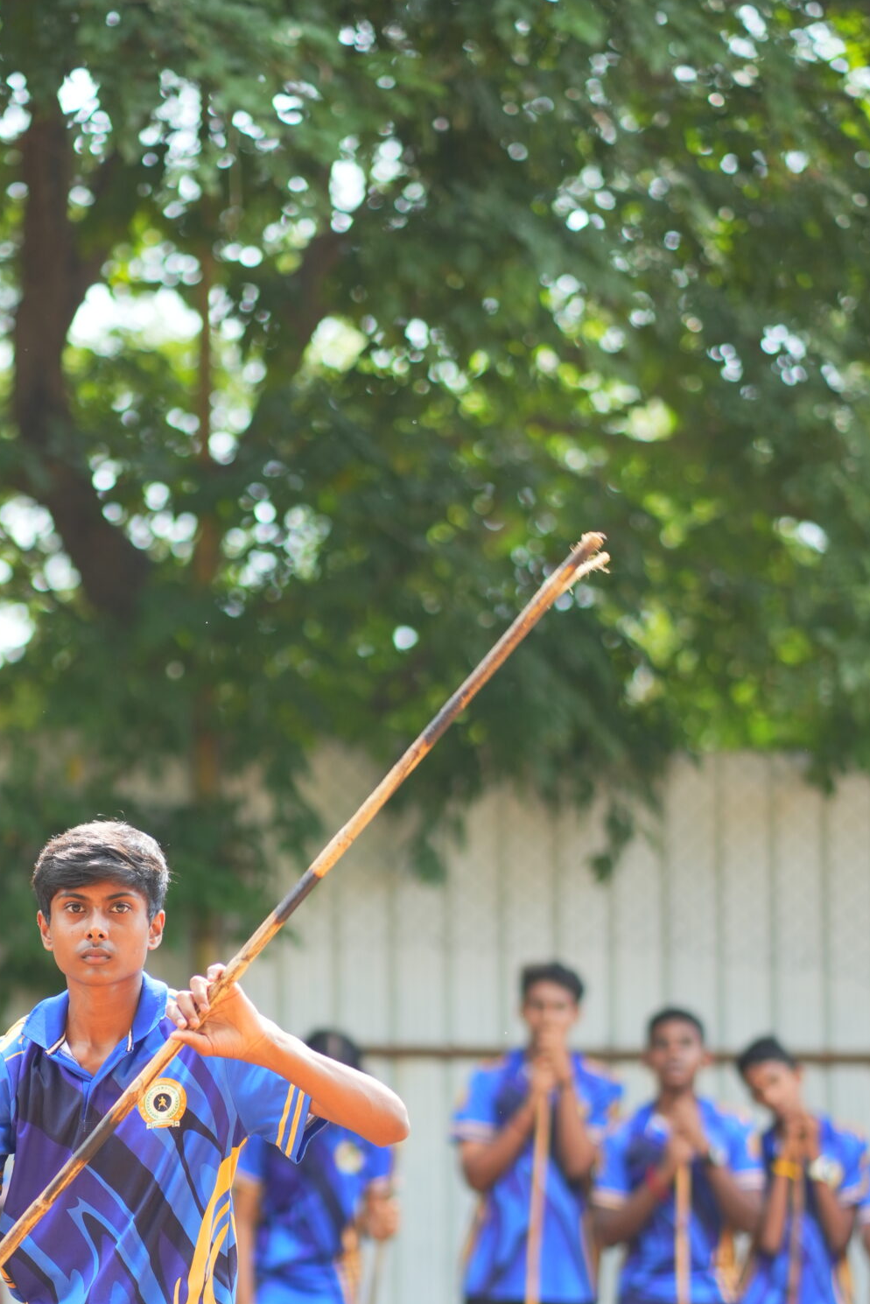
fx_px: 5290
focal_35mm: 146
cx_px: 244
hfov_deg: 9.4
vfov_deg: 14.0
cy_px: 992
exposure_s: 1/1000
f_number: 2
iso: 200
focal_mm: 85
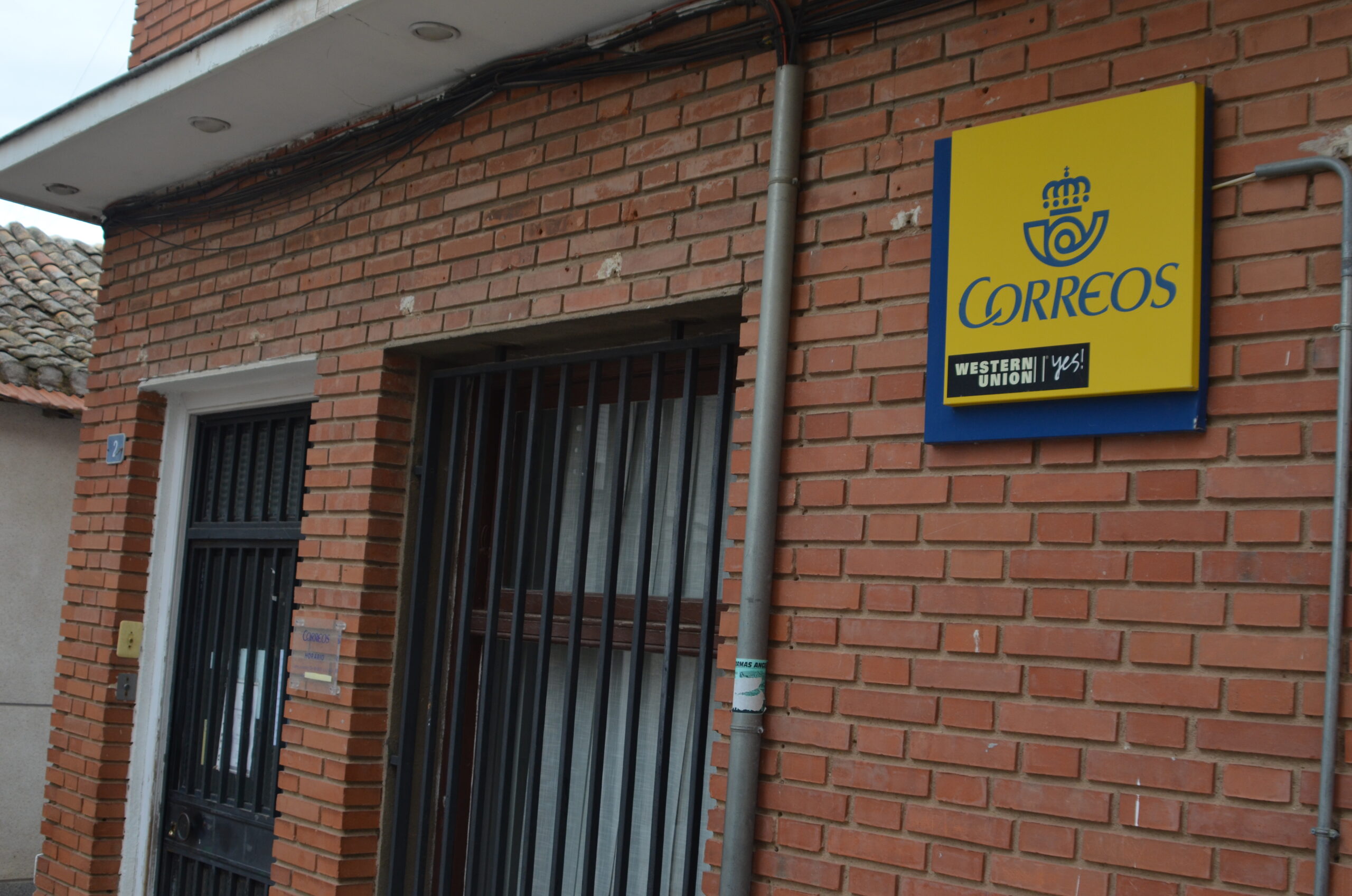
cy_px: 448
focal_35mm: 42
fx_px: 1574
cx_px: 676
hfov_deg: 46.5
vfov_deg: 31.8
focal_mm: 28
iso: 400
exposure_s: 1/100
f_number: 5
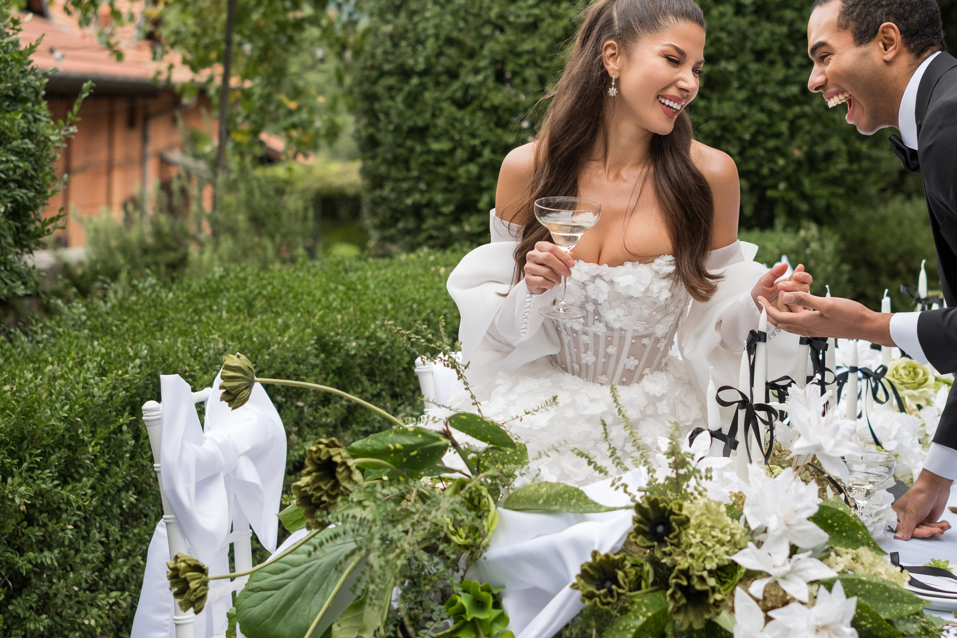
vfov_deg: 16.8
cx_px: 513
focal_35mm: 81
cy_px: 253
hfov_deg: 25.0
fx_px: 2154
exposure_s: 1/250
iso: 125
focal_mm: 33
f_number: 2
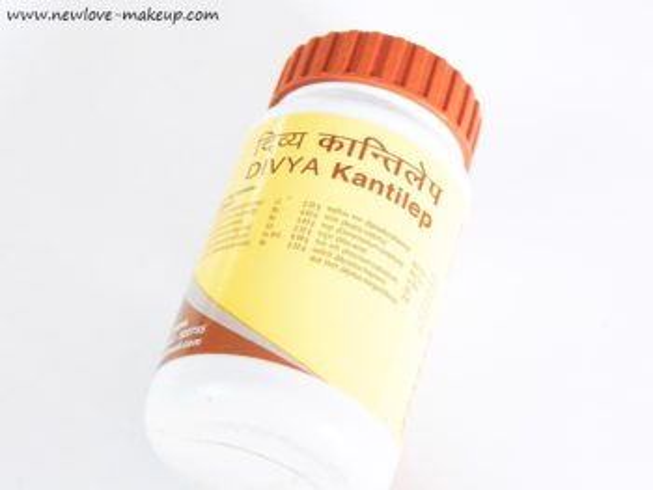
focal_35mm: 94
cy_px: 245
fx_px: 1774
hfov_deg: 20.9
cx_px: 326
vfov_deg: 15.7
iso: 800
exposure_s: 1/13
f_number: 4.4
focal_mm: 16.6
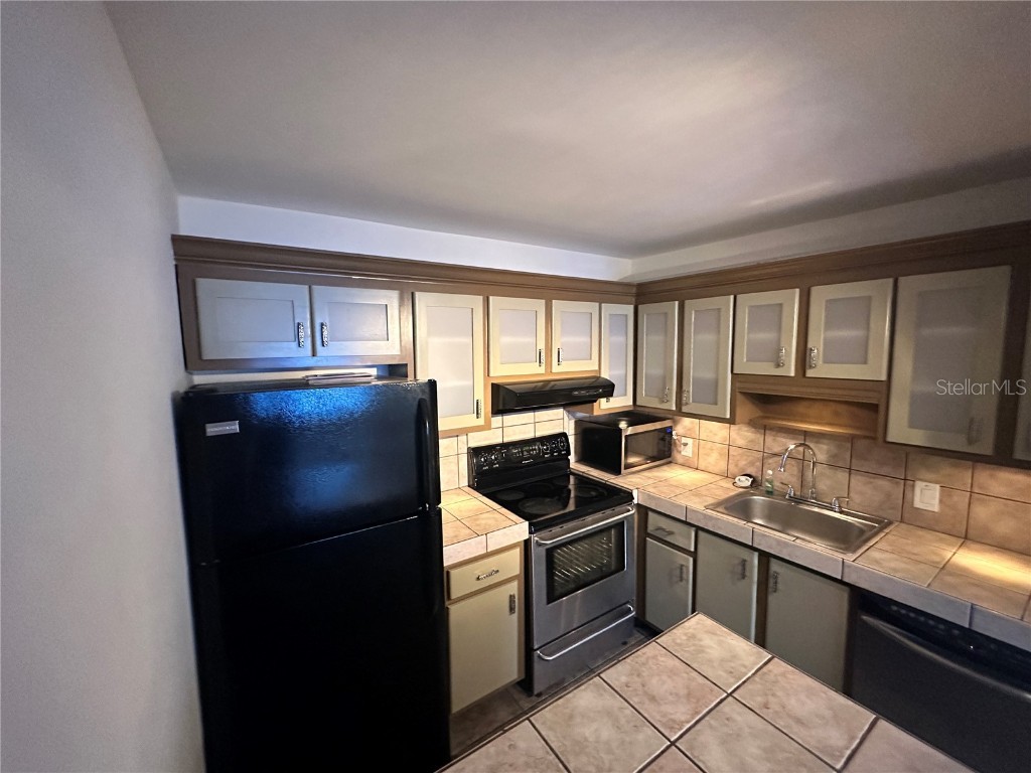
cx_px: 516
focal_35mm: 14
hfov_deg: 102.1
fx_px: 417
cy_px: 386
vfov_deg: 85.7
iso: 800
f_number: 2.2
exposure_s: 1/60
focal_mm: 2.22
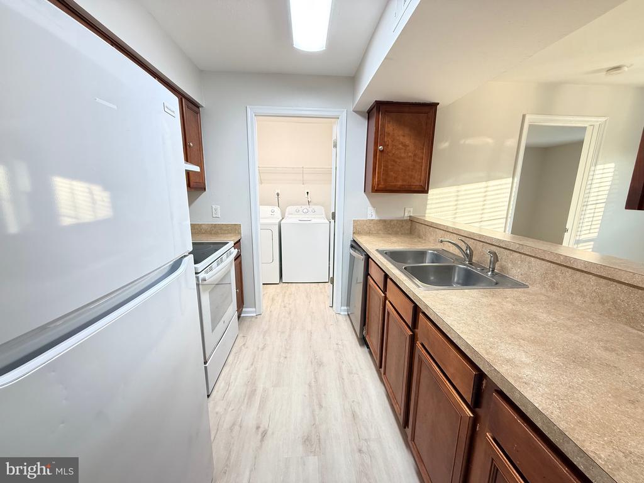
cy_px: 242
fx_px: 260
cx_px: 322
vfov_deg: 85.7
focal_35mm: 14
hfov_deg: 102.1
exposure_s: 1/120
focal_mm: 2.22
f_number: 2.2
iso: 320
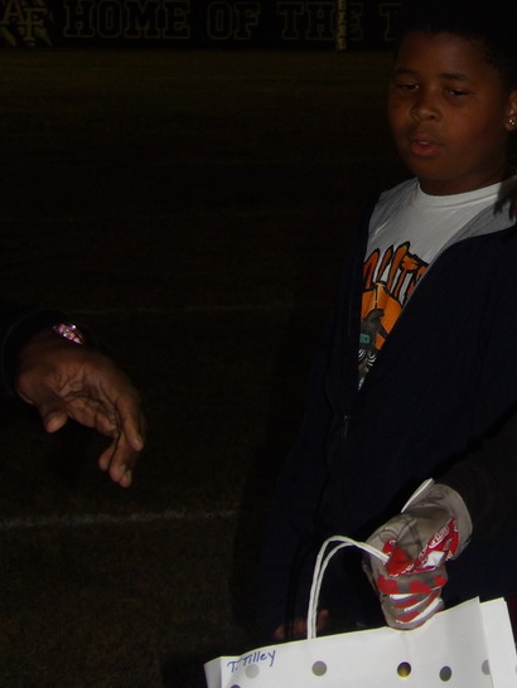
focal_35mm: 135
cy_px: 137
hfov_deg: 10.9
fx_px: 2686
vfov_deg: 14.5
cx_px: 460
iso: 200
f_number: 3.6
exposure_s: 1/100
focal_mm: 13
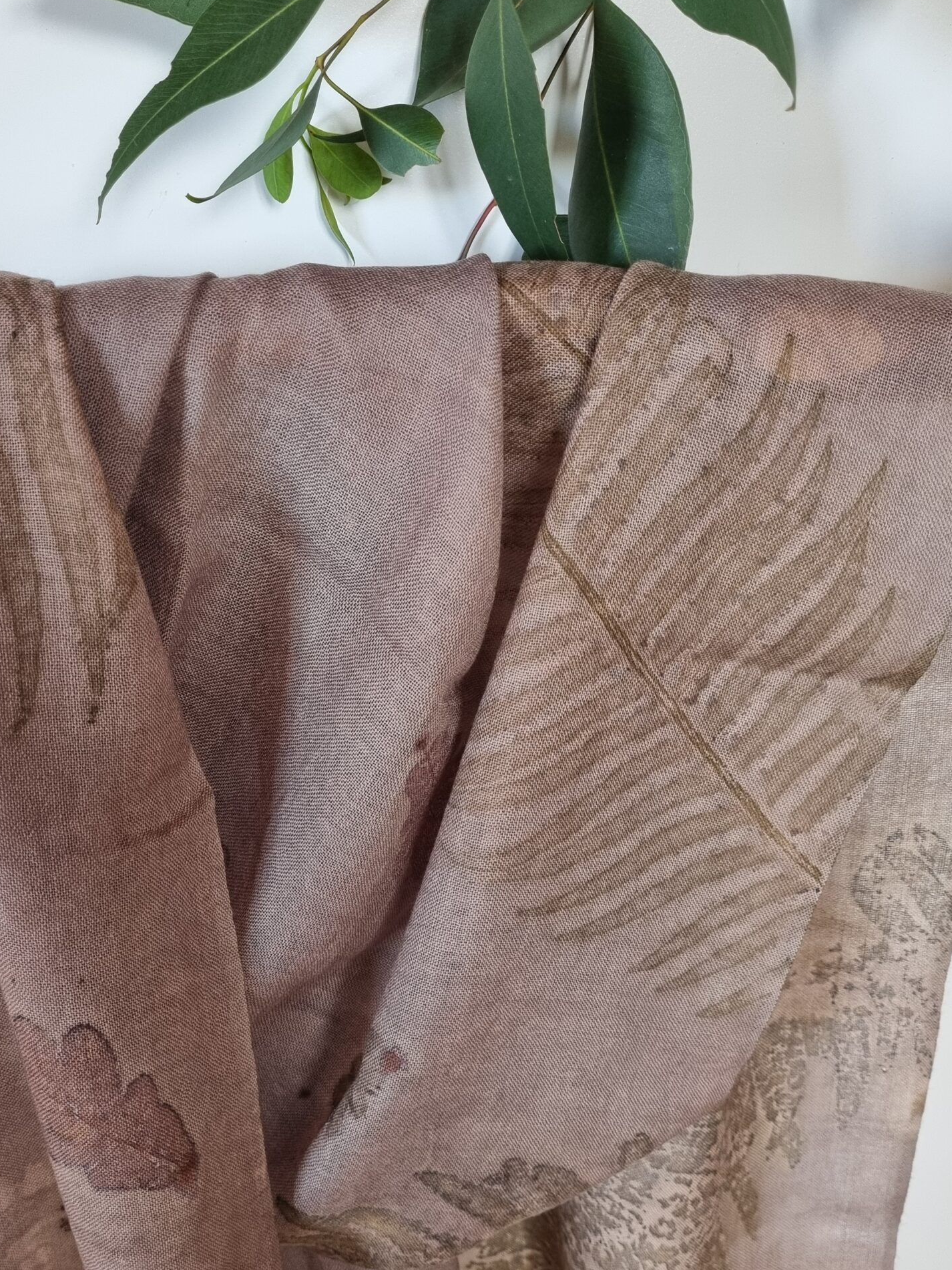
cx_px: 366
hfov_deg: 40.4
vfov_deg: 52.6
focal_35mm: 35
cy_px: 674
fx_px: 1284
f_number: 1.8
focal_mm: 5.4
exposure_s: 1/100
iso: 250
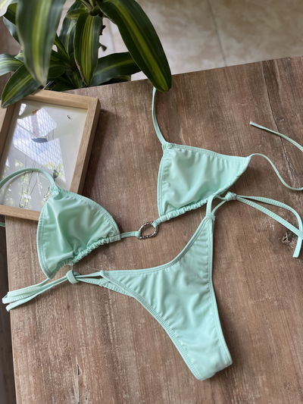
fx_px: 303
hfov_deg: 53.1
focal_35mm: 26
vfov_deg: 67.3
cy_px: 202
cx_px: 152
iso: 50
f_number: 1.6
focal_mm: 5.1
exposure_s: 1/122
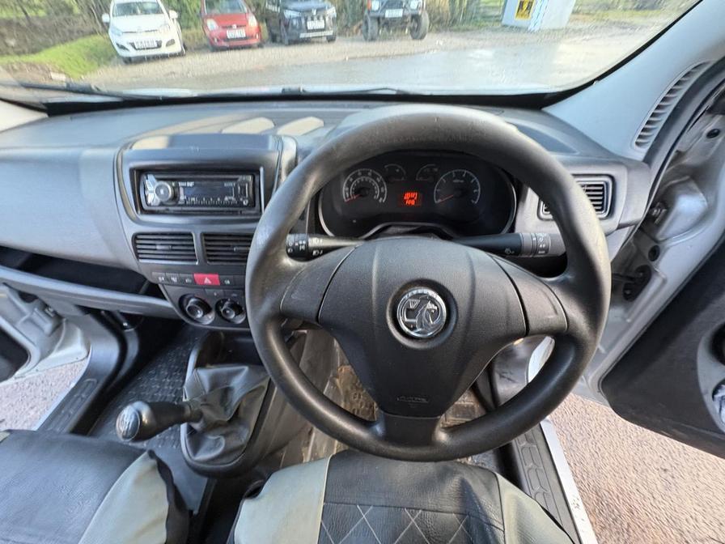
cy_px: 272
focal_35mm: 14
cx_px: 362
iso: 400
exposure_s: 1/60
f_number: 2.2
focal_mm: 2.22
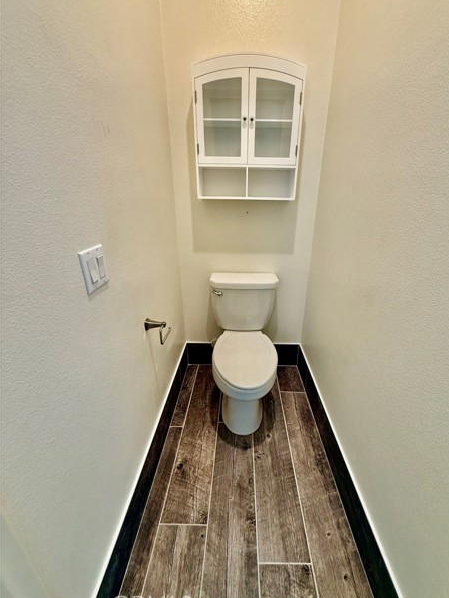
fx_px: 259
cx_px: 240
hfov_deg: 81.7
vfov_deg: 98.2
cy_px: 298
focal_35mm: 15
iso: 250
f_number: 2.2
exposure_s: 1/120
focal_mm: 2.22
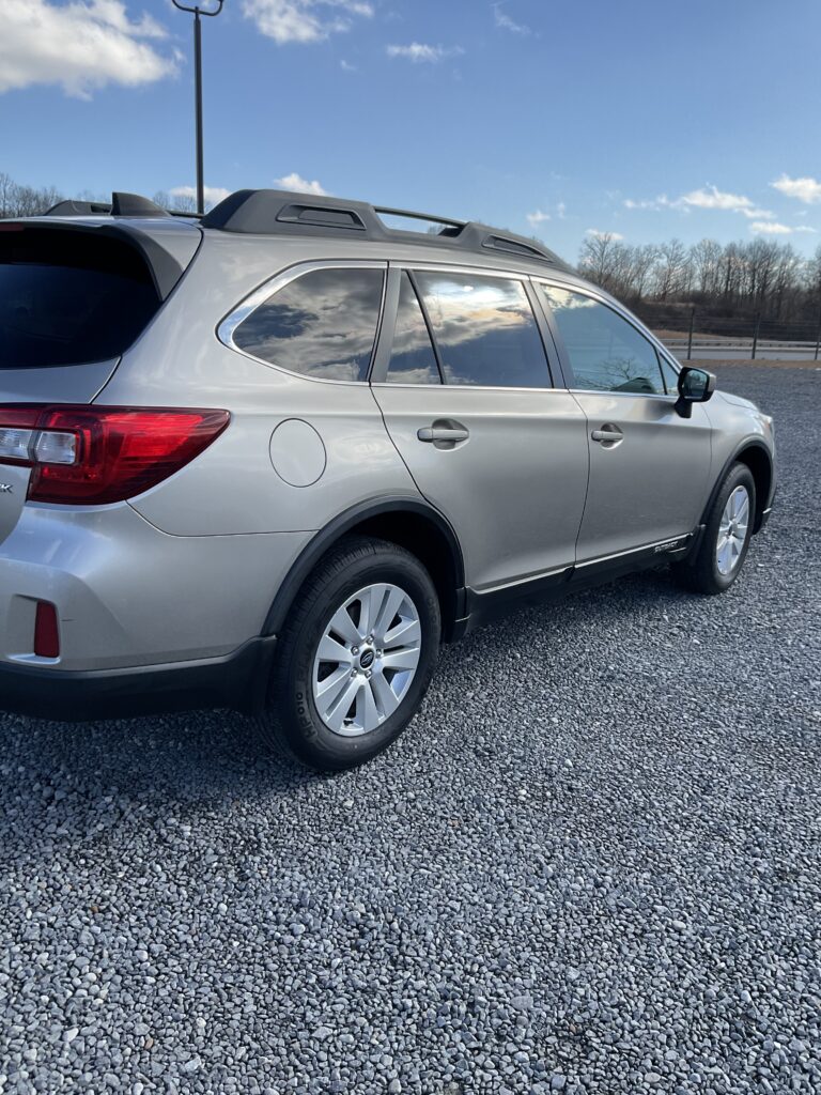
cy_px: 548
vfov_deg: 61.7
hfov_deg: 48.2
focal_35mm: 29
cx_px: 410
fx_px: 917
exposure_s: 1/1250
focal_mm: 3
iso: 16
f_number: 1.8
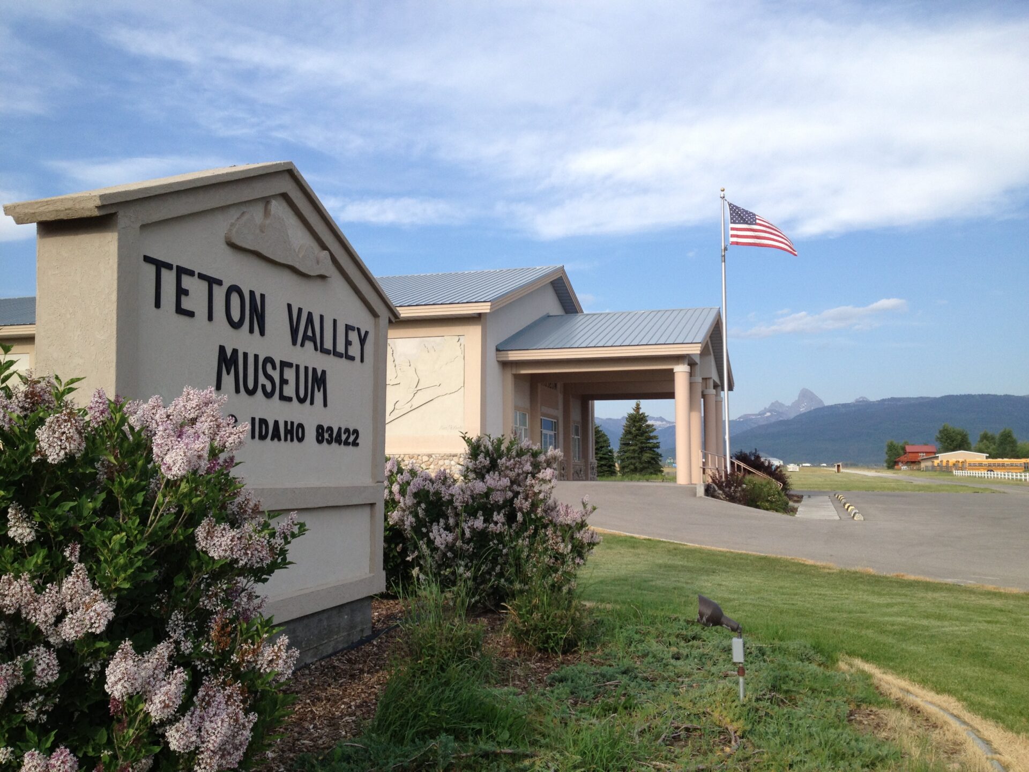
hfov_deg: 52.6
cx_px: 514
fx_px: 1040
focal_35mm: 35
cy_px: 386
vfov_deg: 40.7
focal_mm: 4.28
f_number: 2.4
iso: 50
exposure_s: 1/849
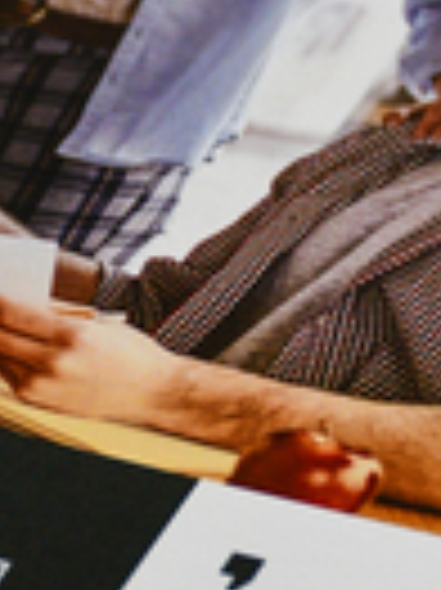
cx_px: 441
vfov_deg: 6.9
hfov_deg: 5.2
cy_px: 216
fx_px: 4883
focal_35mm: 287
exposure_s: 1/125
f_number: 4.8
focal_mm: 52
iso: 1400
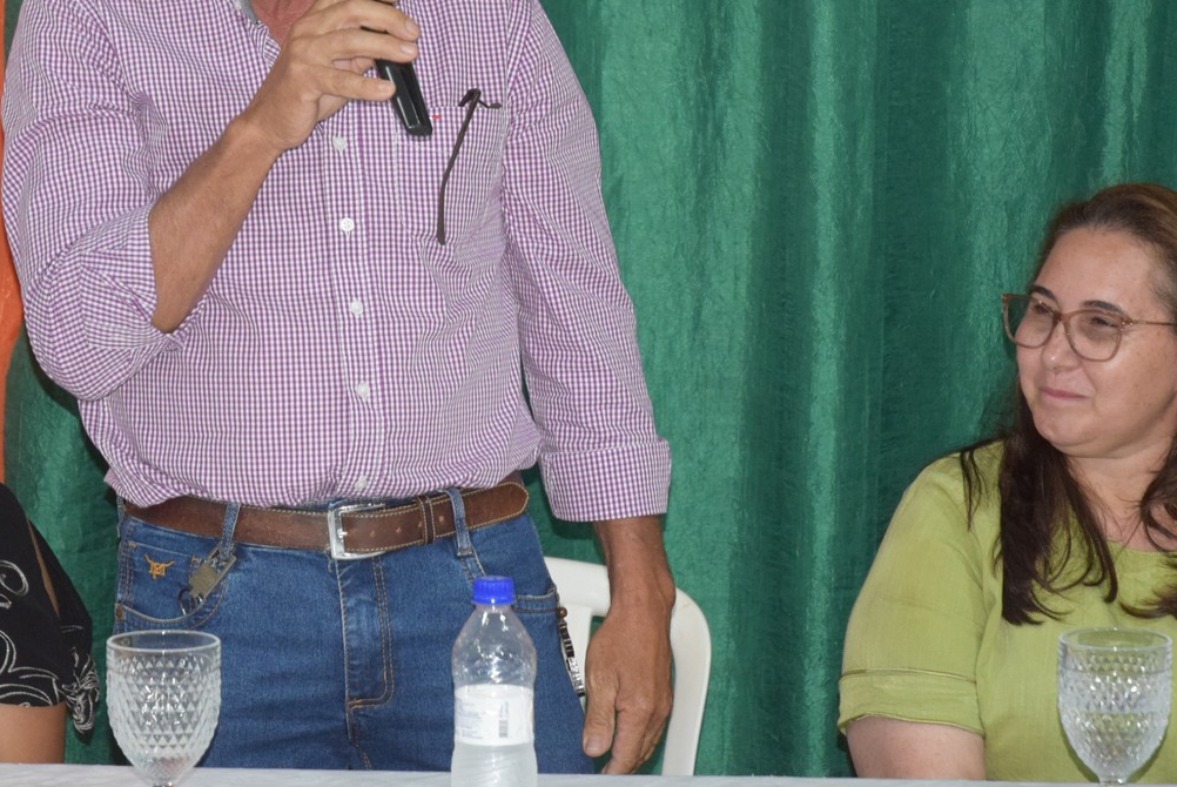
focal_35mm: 138
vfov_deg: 9.9
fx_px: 4516
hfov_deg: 14.8
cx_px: 471
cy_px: 164
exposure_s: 1/60
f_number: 4.5
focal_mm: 56
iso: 2200
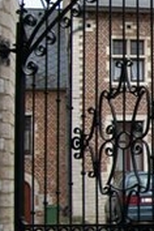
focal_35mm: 113
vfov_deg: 18.1
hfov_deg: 11.0
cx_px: 308
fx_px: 725
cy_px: 112
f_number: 2.9
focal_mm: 5.7
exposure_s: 1/125
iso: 80
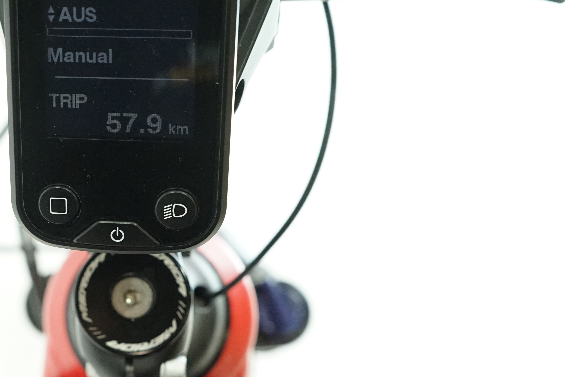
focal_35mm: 64
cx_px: 81
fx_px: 1004
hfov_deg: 30.3
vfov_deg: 21.2
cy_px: 243
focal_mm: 32
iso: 4000
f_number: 5.6
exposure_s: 1/200
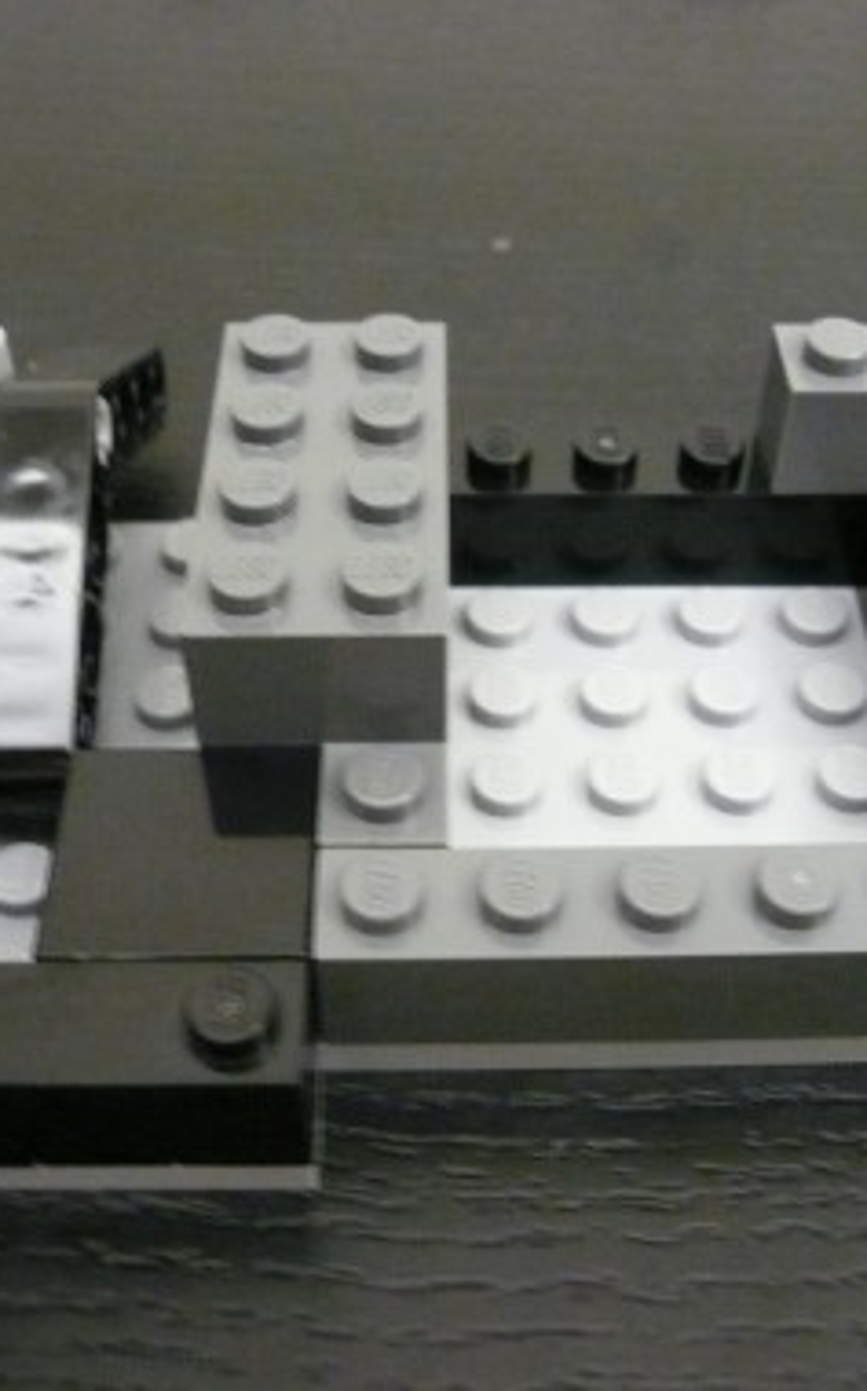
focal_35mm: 40
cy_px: 699
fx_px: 1515
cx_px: 446
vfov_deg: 49.3
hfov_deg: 31.9
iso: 400
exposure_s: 1/8
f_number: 2.8
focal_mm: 4.6
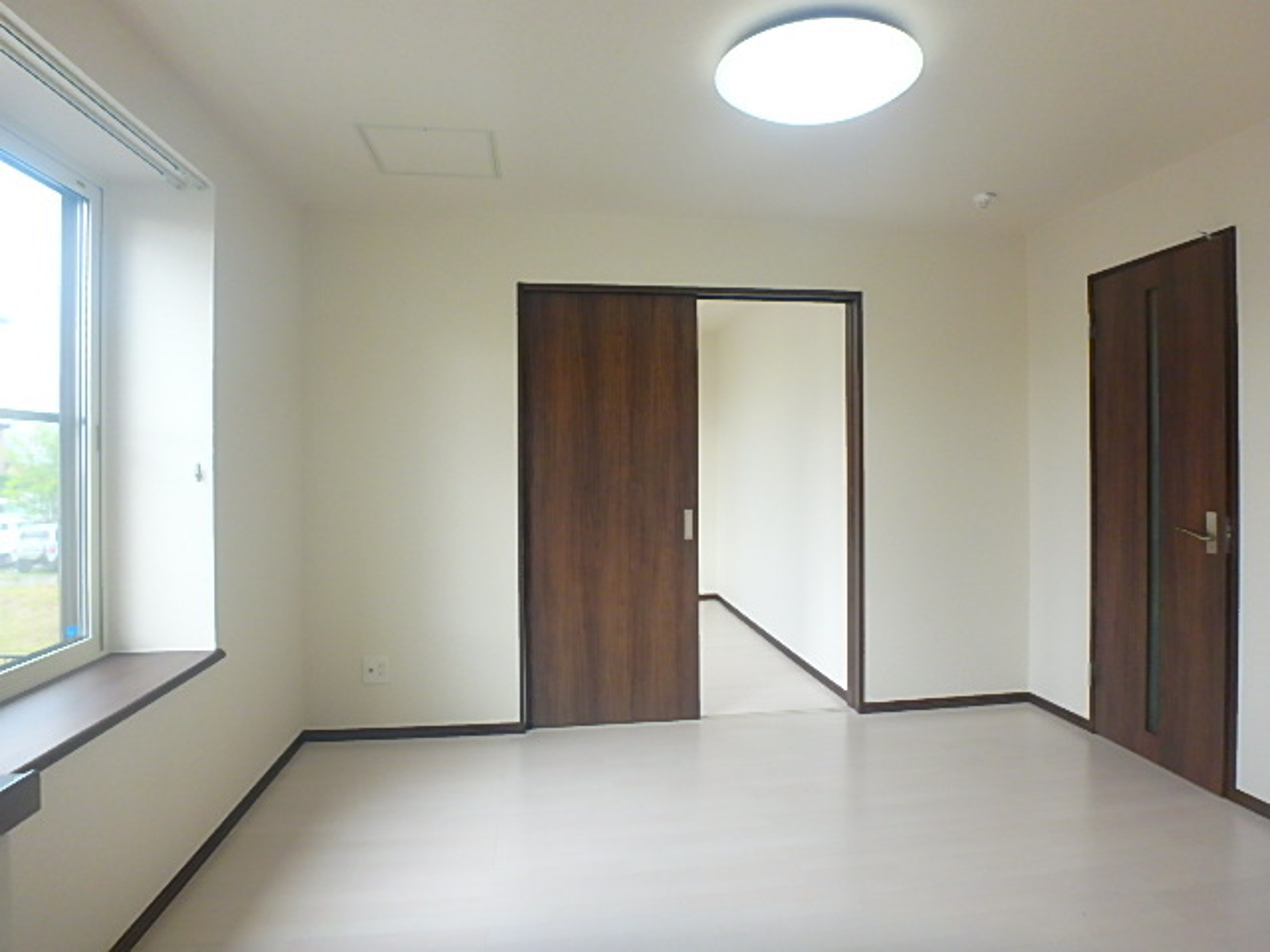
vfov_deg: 63.4
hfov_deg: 79.0
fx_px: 770
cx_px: 635
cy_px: 476
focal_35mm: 21
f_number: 3.5
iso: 200
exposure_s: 1/60
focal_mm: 3.7
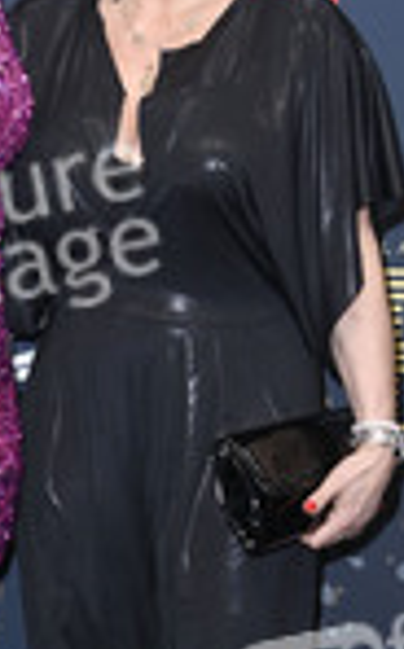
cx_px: 61
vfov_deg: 16.8
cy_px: 469
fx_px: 2193
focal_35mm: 124
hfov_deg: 10.5
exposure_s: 1/250
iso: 320
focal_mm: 45
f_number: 5.6
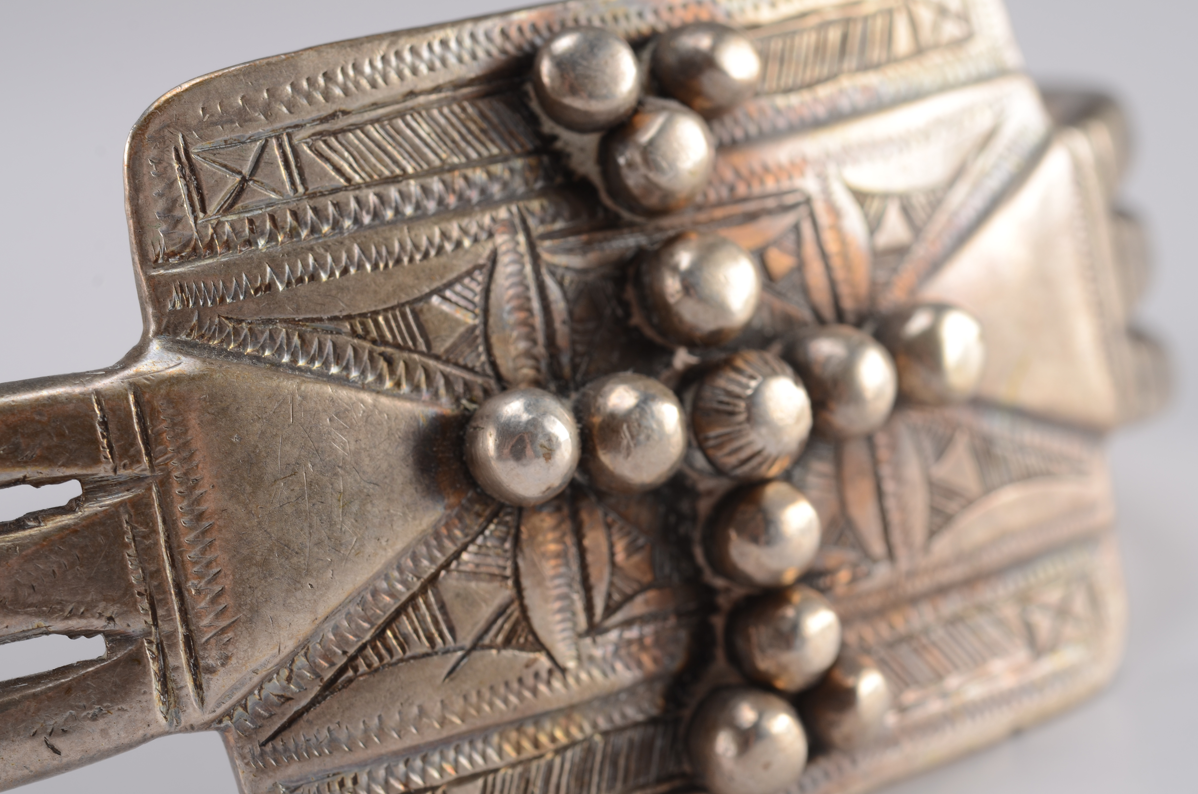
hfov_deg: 22.7
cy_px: 397
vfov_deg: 15.1
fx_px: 2989
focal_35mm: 90
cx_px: 599
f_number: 13
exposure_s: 1/80
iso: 100
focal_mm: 60
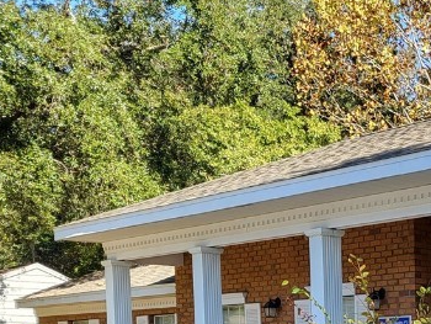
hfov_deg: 22.3
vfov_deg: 17.9
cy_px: 439
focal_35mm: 76
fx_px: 947
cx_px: 598
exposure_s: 1/485
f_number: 1.8
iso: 40
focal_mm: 5.4
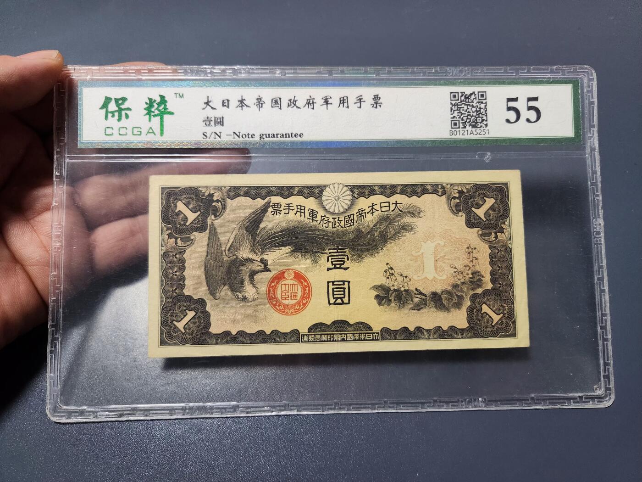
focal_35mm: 23
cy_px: 241
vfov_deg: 58.9
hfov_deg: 73.9
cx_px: 321
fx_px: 427
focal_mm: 5.4
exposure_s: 1/101
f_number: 1.8
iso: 640
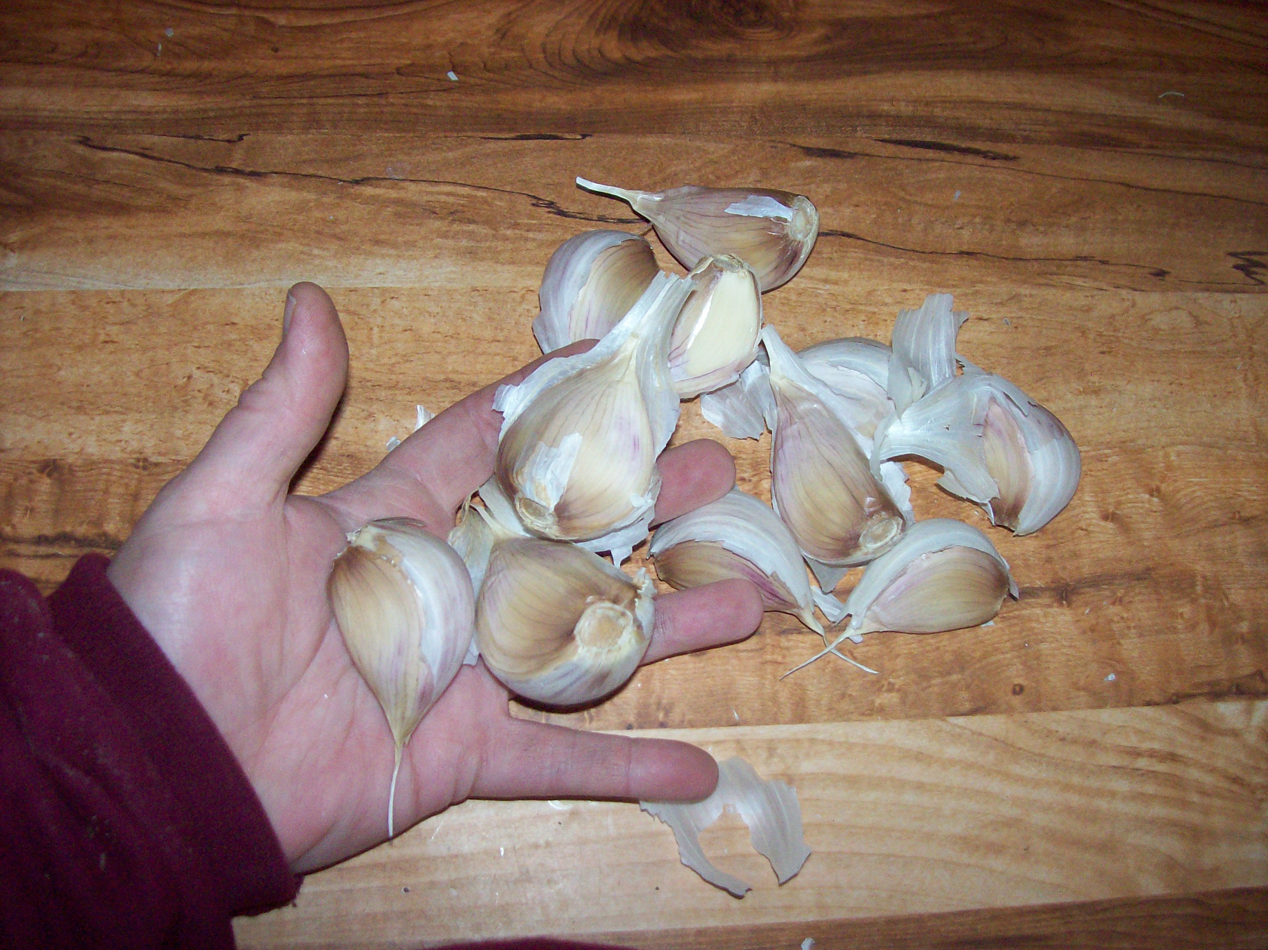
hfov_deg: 51.4
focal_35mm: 36
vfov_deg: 39.6
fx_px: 1318
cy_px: 475
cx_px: 634
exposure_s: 1/64
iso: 140
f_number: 2.7
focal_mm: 6
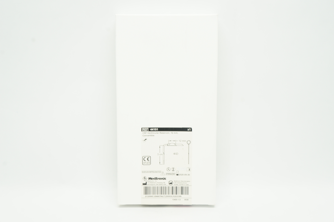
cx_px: 167
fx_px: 459
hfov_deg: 40.0
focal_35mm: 50
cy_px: 111
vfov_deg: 27.2
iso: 400
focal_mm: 33
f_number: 13
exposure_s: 1/13
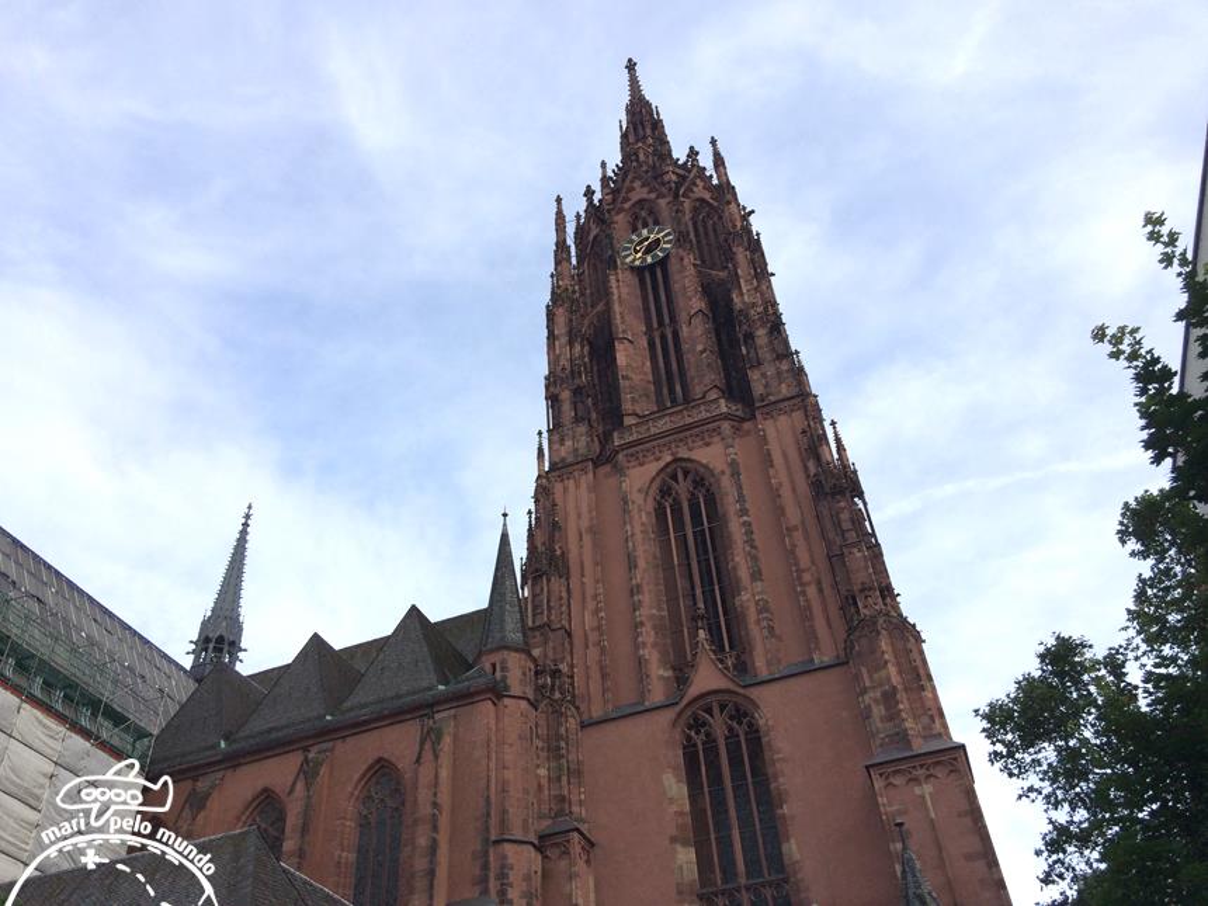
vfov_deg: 48.2
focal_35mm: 29
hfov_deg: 61.7
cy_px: 453
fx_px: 1012
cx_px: 604
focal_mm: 4.15
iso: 32
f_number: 2.2
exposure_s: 1/1001
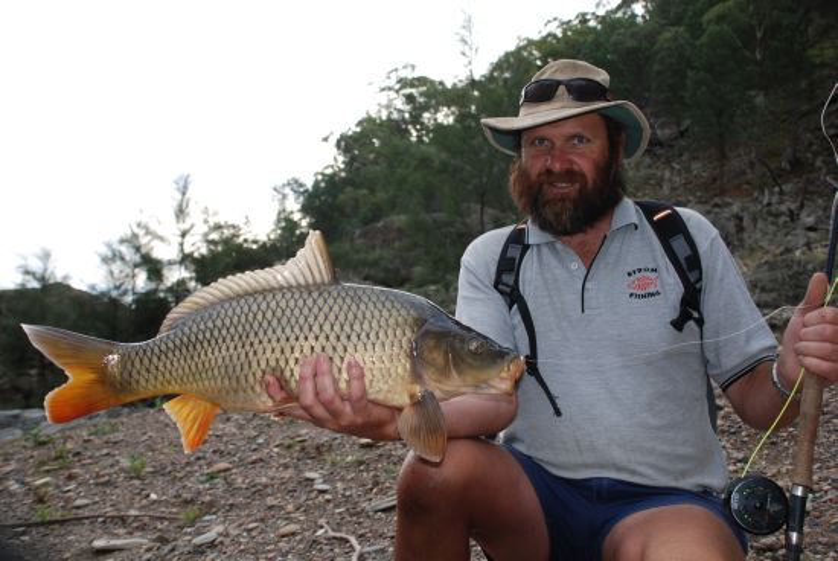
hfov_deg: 53.1
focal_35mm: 36
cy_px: 280
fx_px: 839
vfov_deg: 37.0
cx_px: 419
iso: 125
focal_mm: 24
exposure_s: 1/125
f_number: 4
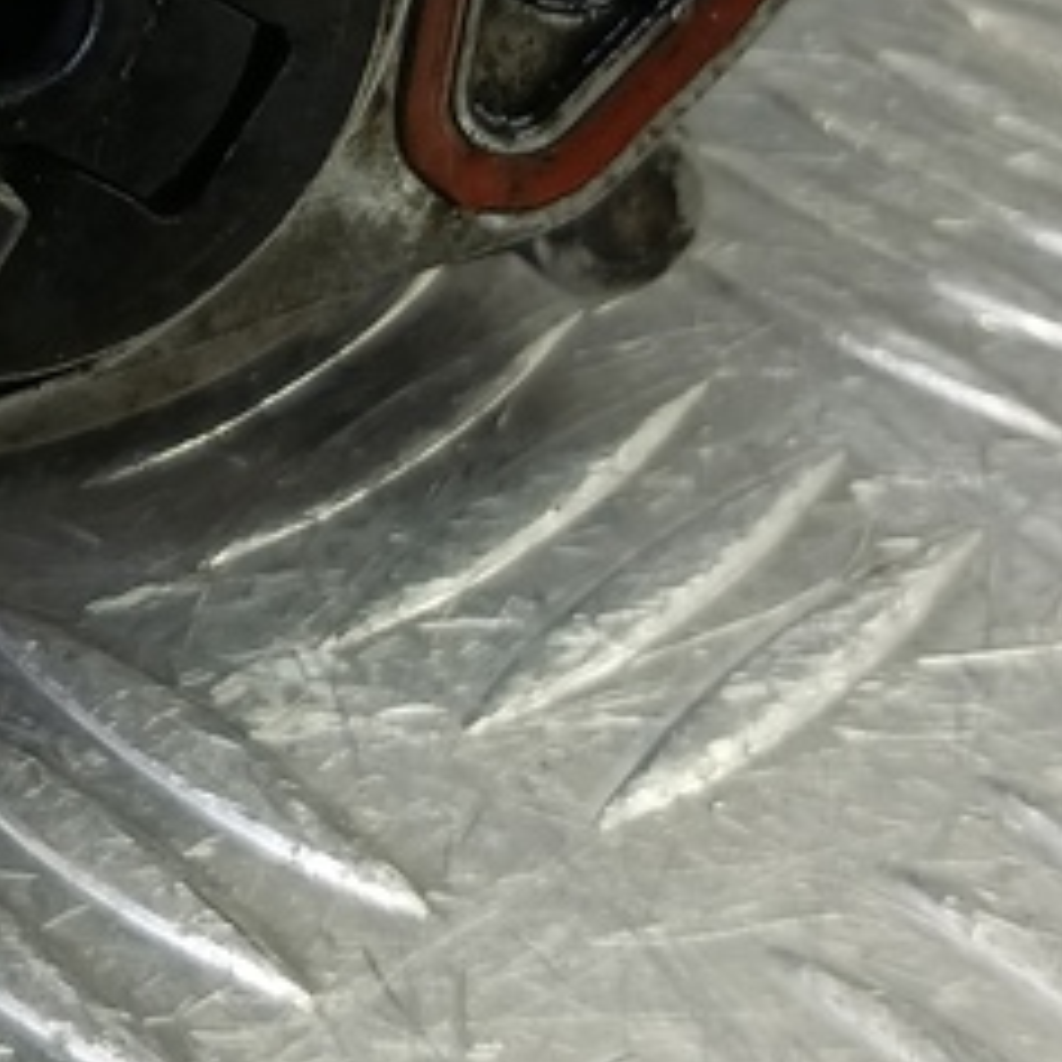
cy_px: -309
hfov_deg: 18.4
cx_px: -291
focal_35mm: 88
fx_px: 3054
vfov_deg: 18.4
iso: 161
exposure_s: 1/50
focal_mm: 4.11
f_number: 1.6
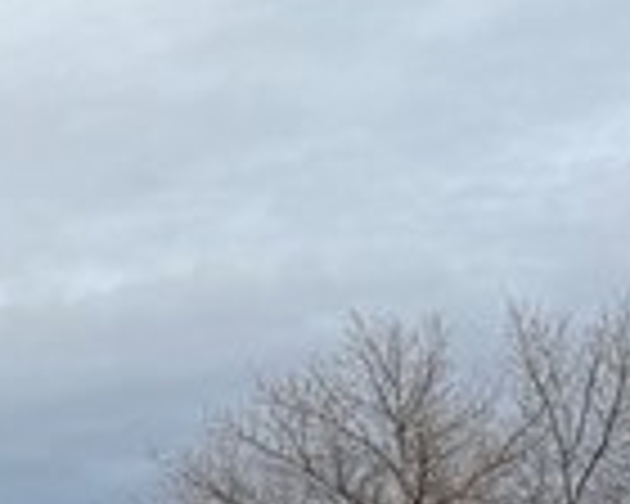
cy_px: 666
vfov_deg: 8.9
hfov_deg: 8.6
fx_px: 3188
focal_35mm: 171
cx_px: -1498
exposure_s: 1/3145
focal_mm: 6.76
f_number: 1.78
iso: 80
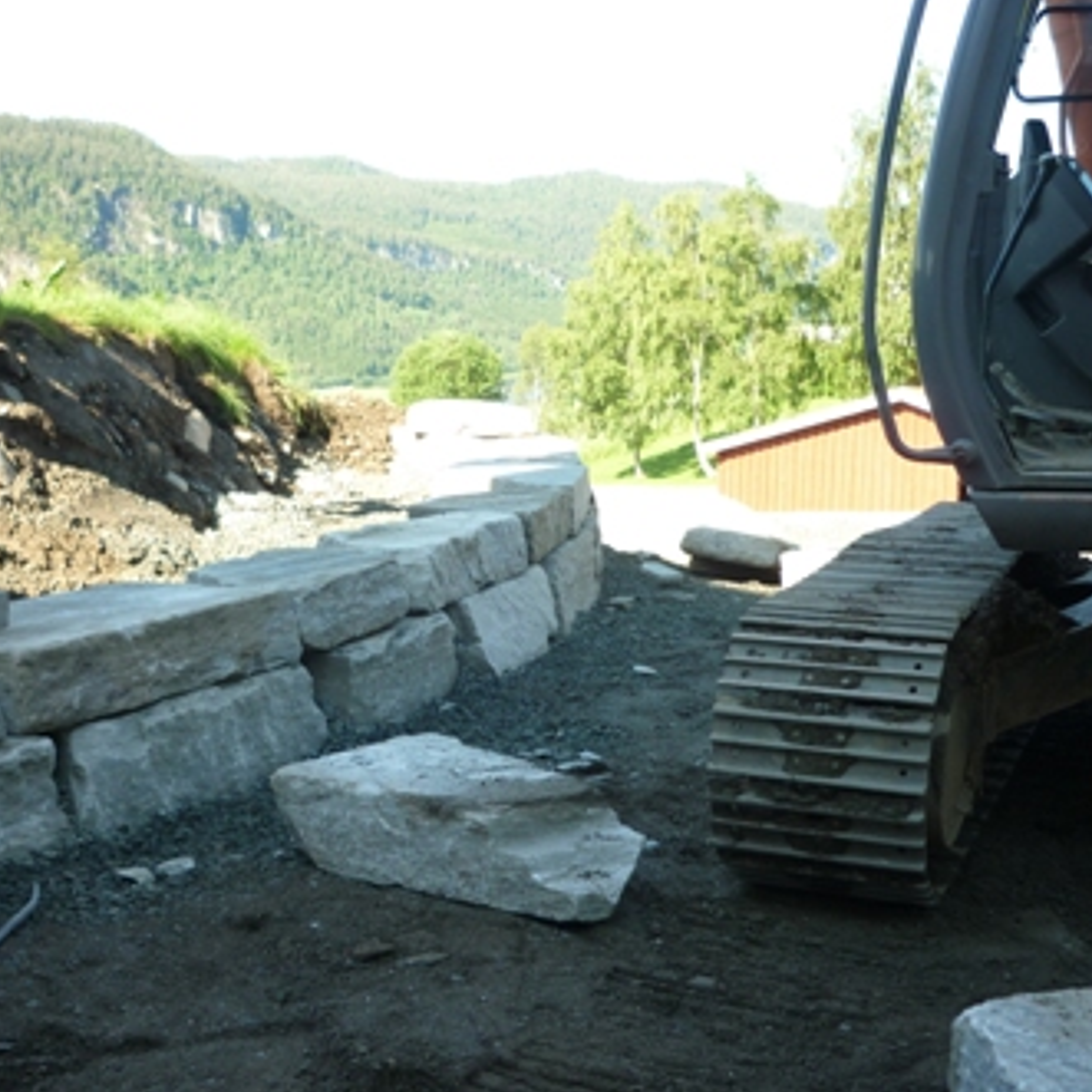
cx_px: 495
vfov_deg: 38.3
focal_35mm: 44
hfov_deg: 38.3
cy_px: 615
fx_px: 1570
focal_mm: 5.5
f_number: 2.8
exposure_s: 1/200
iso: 80
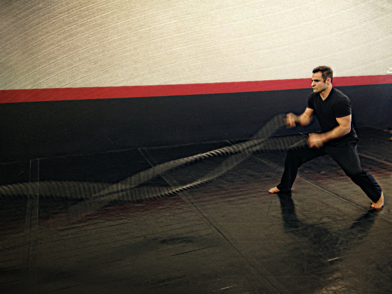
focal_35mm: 35
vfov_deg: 40.7
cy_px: 147
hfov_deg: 52.6
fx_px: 396
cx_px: 196
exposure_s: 1/24
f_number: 2.4
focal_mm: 4.28
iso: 50
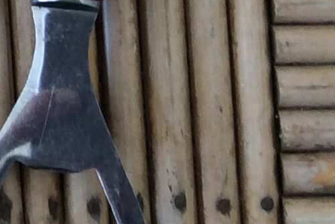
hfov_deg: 11.1
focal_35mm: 173
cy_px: -171
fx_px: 1610
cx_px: -254
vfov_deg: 7.7
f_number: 2.4
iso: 40
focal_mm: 3.3
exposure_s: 1/33
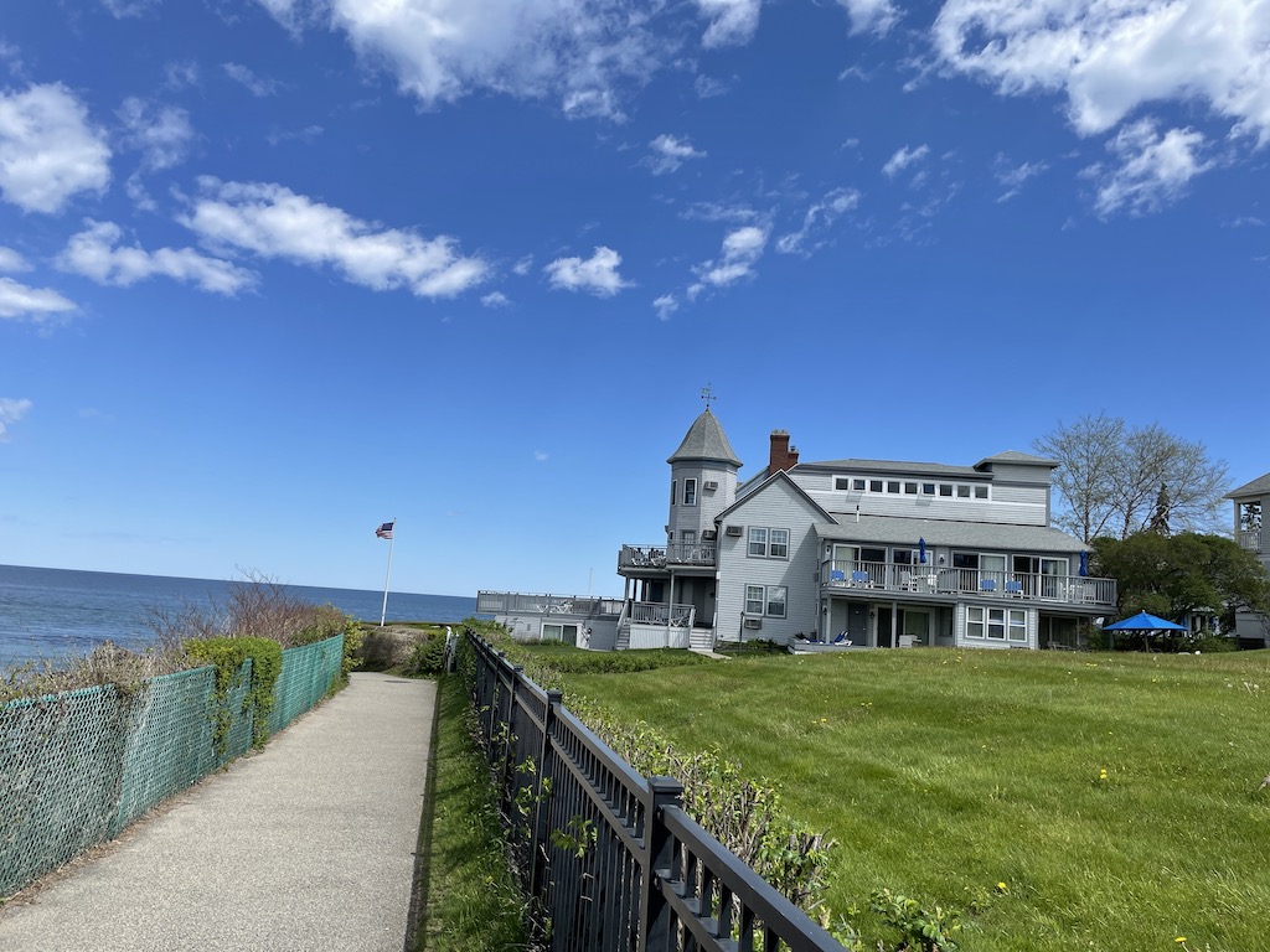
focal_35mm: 26
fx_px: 954
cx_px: 635
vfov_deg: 53.1
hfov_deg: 67.3
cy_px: 476
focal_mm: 4.2
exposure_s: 1/4132
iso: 32
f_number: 1.6
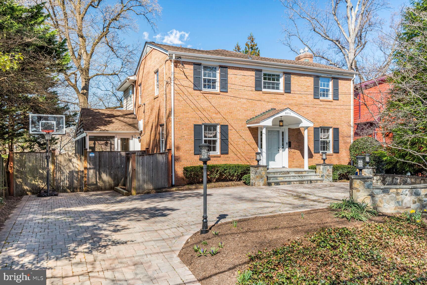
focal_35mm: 29
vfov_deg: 45.0
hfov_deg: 63.7
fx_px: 344
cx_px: 214
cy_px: 142
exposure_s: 1/160
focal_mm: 29
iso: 400
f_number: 8
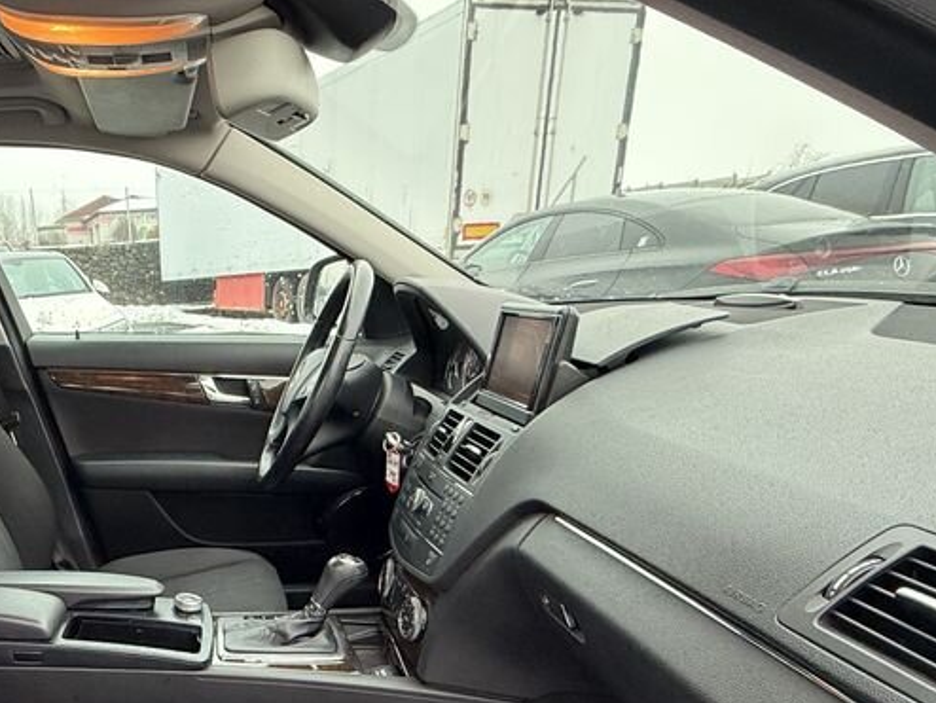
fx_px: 785
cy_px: 604
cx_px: 171
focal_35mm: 29
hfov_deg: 56.6
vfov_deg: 44.8
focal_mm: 2.22
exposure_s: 1/121
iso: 320
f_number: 2.2
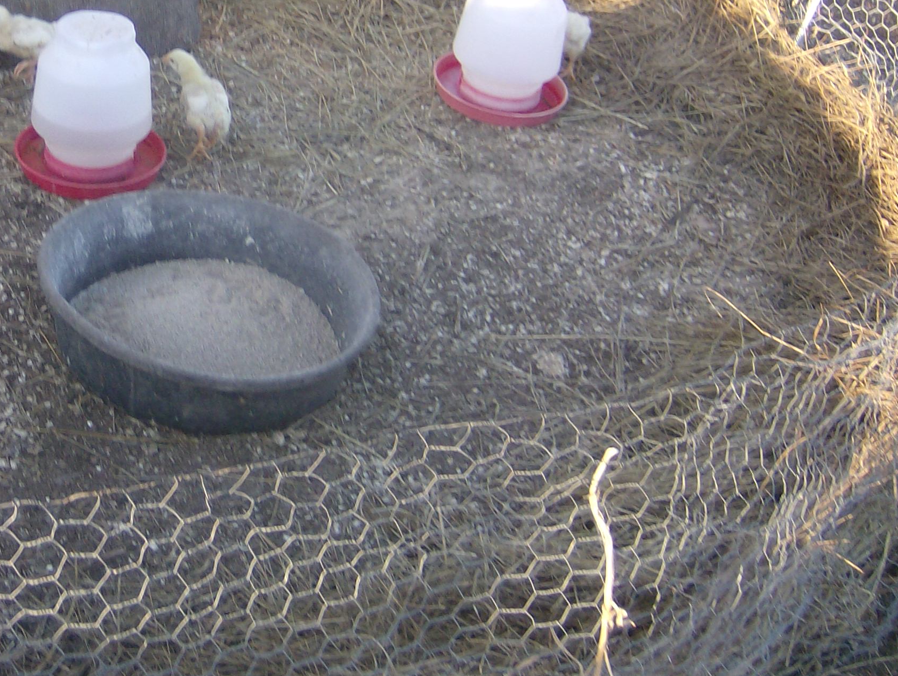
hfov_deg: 28.7
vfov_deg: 22.5
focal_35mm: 65
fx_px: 1688
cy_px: 182
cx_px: 109
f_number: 2.8
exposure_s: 1/225
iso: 100
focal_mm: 6
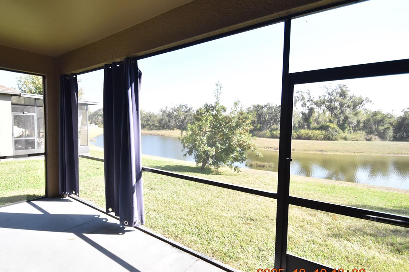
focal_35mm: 18
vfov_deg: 67.4
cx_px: 166
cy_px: 135
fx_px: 204
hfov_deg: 89.0
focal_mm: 10
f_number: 3.5
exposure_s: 1/1000
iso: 800
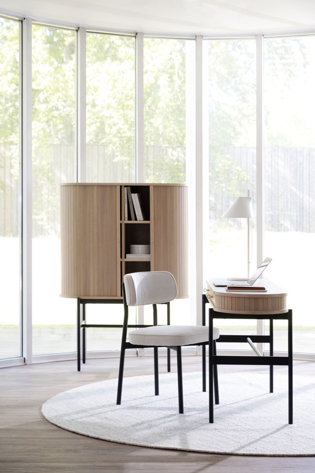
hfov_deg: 19.5
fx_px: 918
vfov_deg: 28.8
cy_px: 236
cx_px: 158
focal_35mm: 70
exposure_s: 1/50
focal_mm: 70
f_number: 5
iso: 250
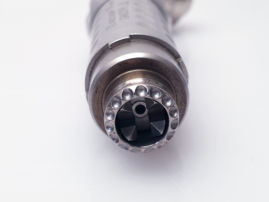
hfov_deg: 67.3
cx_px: 134
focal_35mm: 26
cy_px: 101
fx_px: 202
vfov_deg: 53.1
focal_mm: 4.3
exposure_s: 1/50
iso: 100
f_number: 2.4
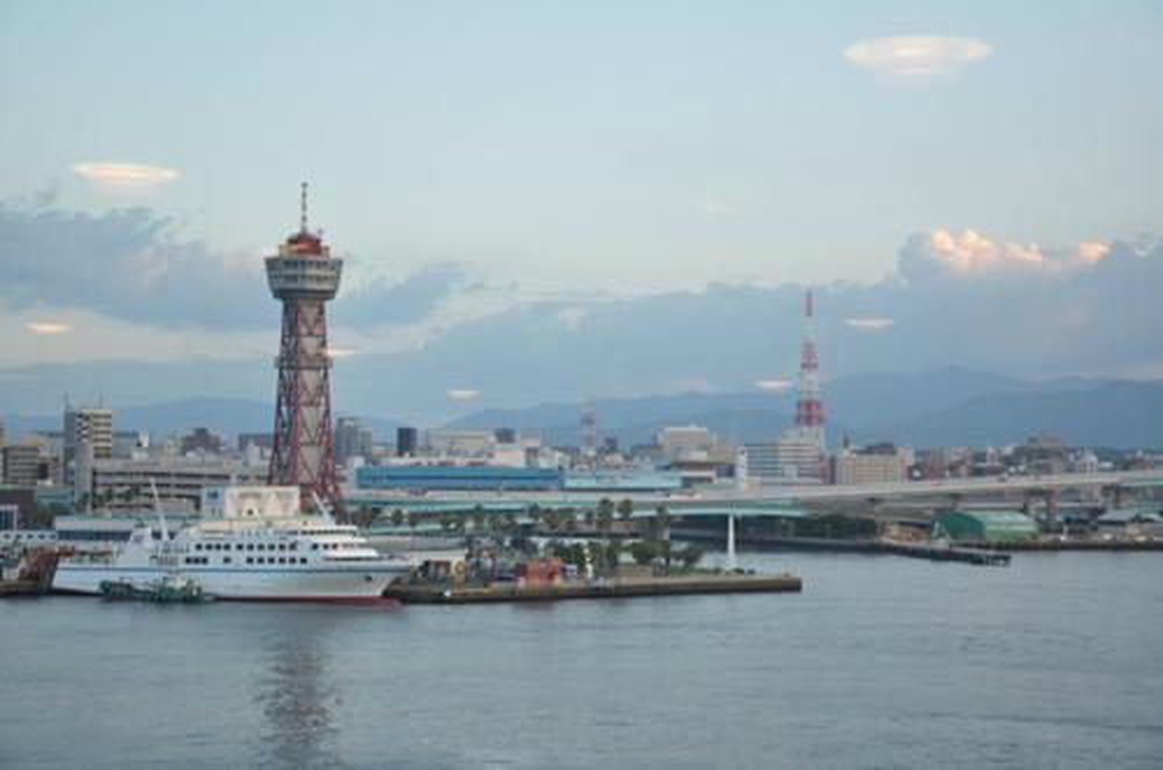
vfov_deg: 20.1
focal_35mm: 68
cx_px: 582
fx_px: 2176
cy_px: 385
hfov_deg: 29.9
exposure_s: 1/40
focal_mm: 45
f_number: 6.3
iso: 200
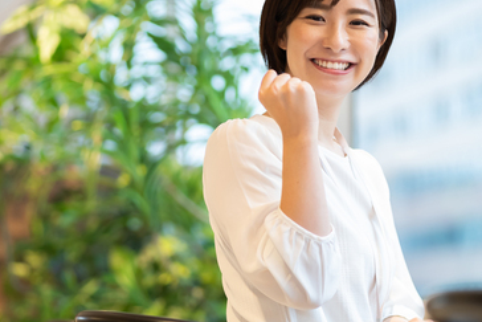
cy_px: 166
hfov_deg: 14.6
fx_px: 1875
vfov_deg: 9.8
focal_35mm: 140
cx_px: 200
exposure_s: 1/500
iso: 640
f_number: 2
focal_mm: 85
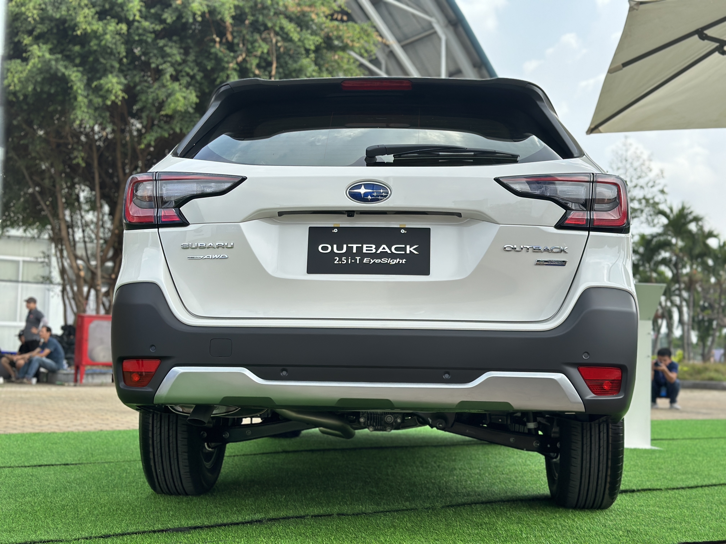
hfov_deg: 39.7
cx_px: 363
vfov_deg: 30.3
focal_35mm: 48
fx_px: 1007
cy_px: 272
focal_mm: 6.86
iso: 80
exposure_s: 1/2358
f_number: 1.78
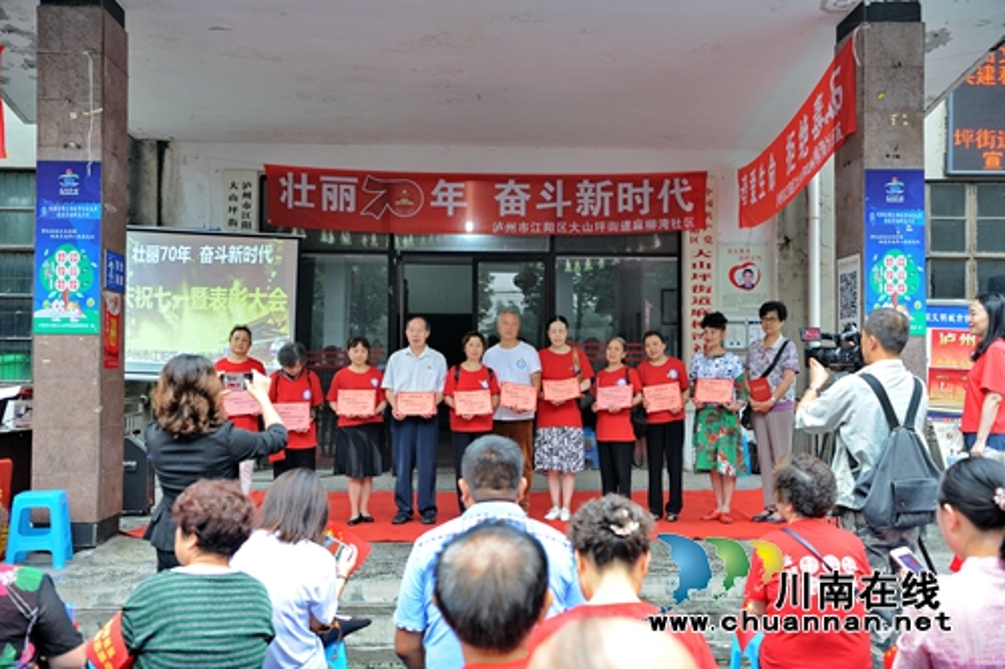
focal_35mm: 40
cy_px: 334
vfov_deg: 33.4
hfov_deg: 48.5
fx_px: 1116
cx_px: 502
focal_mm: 40
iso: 1250
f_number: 4.5
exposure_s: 1/160
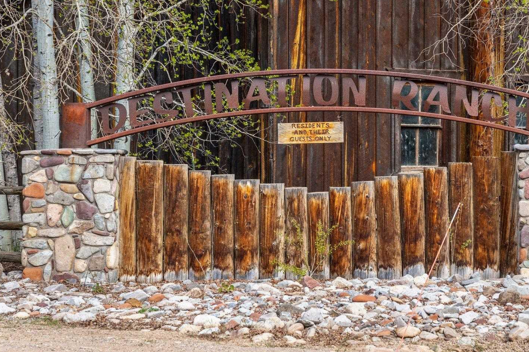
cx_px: 311
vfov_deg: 9.1
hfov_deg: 13.6
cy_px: 160
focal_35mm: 151
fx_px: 2218
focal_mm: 105
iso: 400
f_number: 8
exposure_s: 1/320
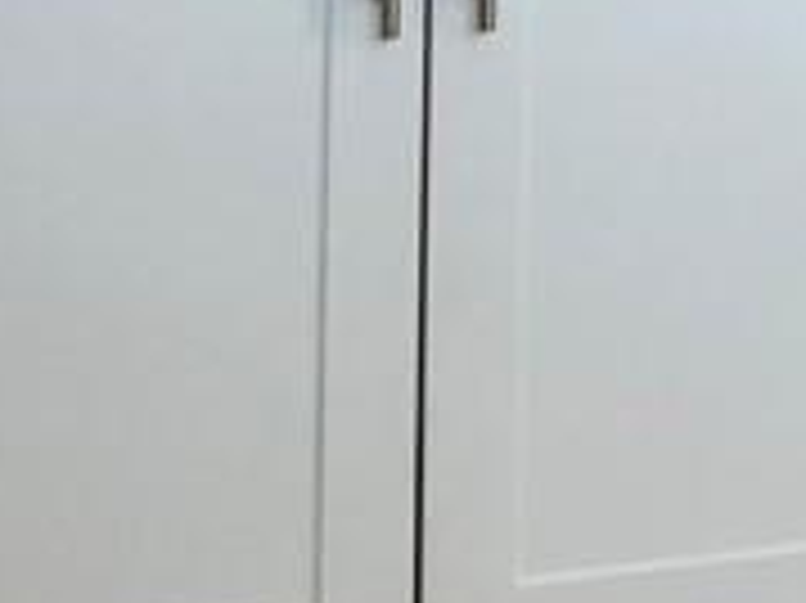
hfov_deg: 11.6
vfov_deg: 8.8
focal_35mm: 160
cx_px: 1337
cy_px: -562
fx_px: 3723
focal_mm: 3.99
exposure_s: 1/40
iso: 25
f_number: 1.8
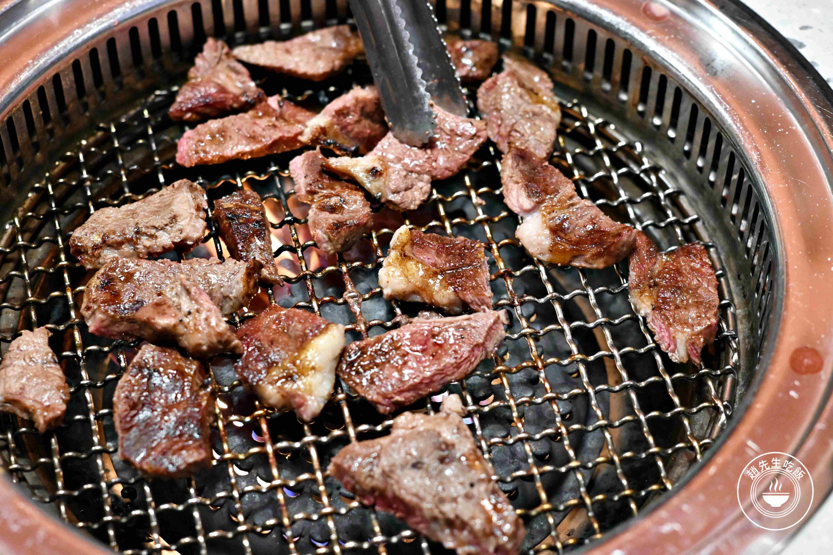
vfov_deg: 18.2
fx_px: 1735
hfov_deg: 27.0
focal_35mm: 75
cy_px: 278
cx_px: 416
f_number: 3.2
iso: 4500
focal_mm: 50
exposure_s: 1/160
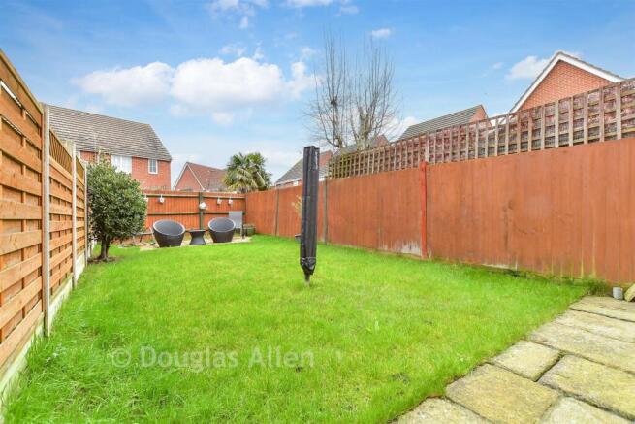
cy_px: 212
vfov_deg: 77.4
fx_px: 265
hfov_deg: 100.4
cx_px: 318
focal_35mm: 15
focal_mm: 10
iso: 400
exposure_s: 1/40
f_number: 7.1
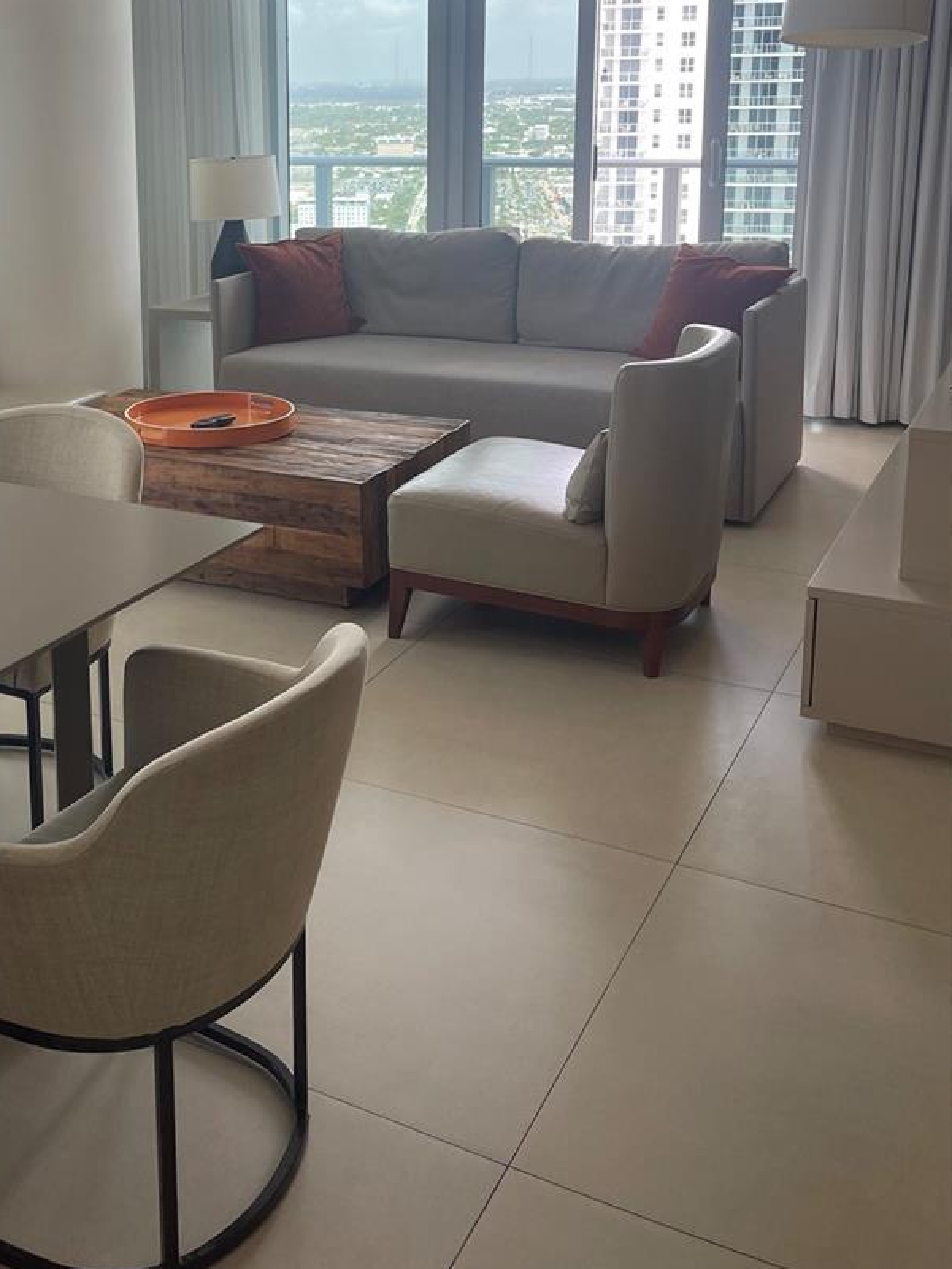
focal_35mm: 39
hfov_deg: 36.0
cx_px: 241
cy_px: 384
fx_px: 1430
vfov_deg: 46.8
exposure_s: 1/202
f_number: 1.6
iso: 32
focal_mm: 5.1
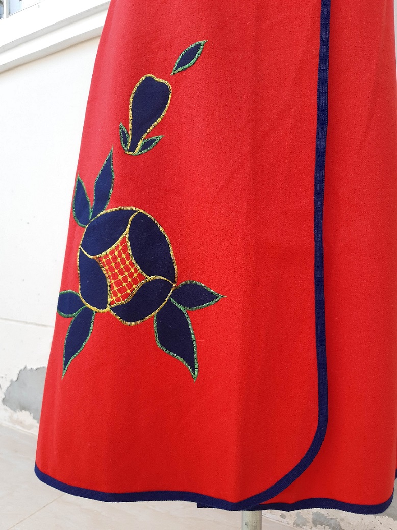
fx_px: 397
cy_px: 265
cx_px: 198
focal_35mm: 26
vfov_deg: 67.3
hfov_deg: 53.1
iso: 40
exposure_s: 1/133
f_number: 1.7
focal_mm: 3.92
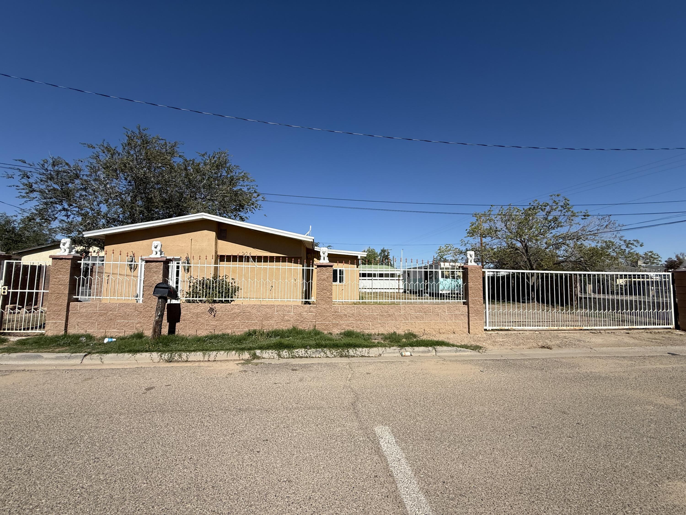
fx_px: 277
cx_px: 343
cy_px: 258
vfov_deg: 85.7
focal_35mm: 14
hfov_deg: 102.1
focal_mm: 2.22
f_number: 2.2
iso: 50
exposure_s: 1/3663
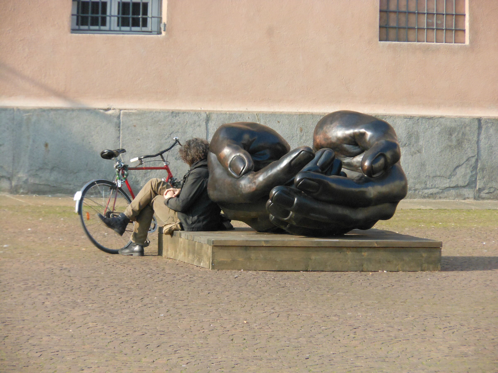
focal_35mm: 196
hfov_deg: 10.1
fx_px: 2820
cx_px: 249
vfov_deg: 7.6
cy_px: 186
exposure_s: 1/640
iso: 400
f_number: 5.6
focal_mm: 35
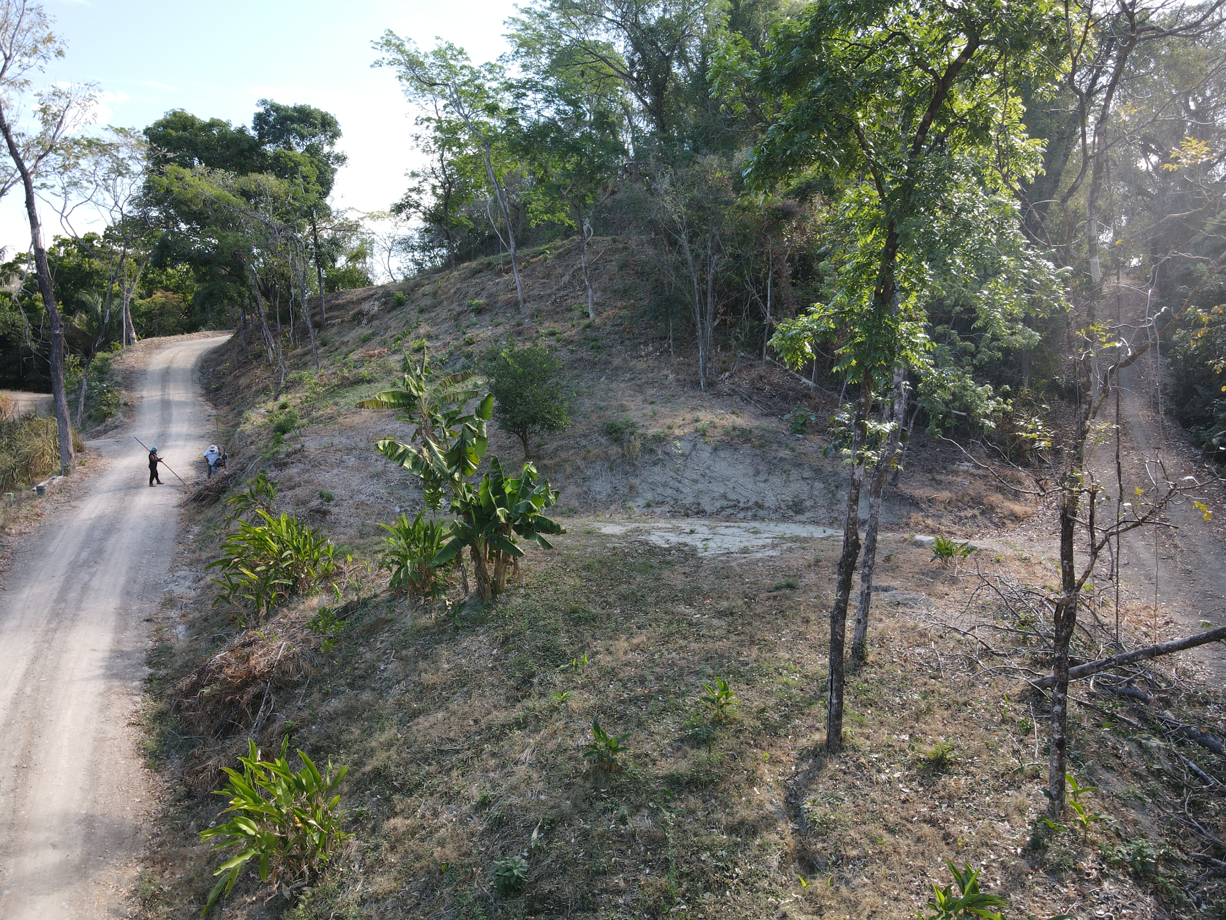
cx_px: 613
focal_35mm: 24
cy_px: 460
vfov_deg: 56.8
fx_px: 850
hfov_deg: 71.6
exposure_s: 1/50
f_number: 2.8
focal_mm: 4.5
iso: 110
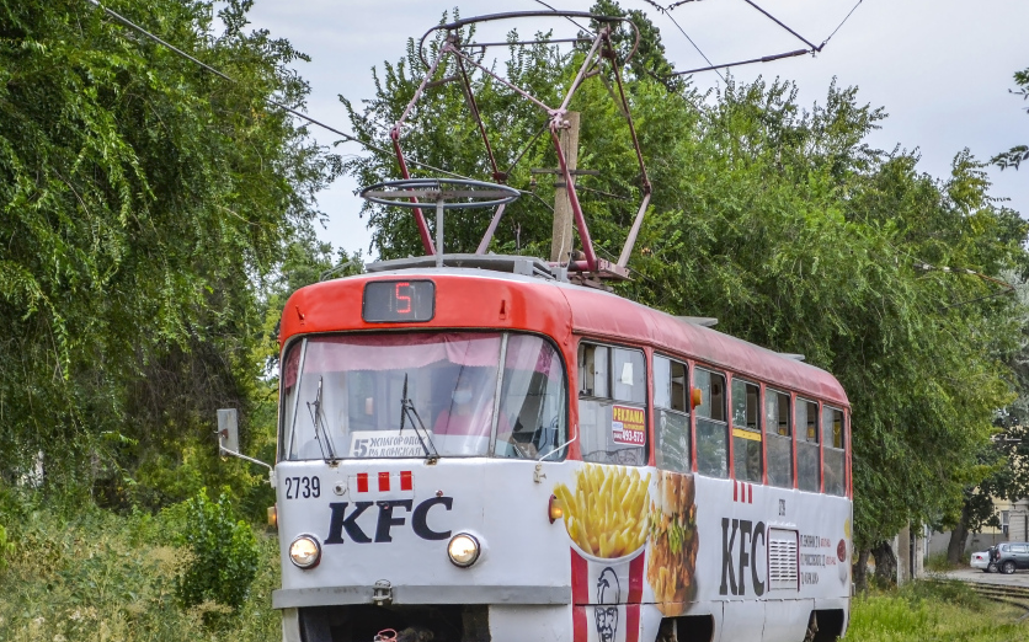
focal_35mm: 121
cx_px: 479
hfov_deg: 17.3
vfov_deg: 10.8
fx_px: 3385
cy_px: 330
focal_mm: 55
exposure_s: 1/640
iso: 400
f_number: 5.6
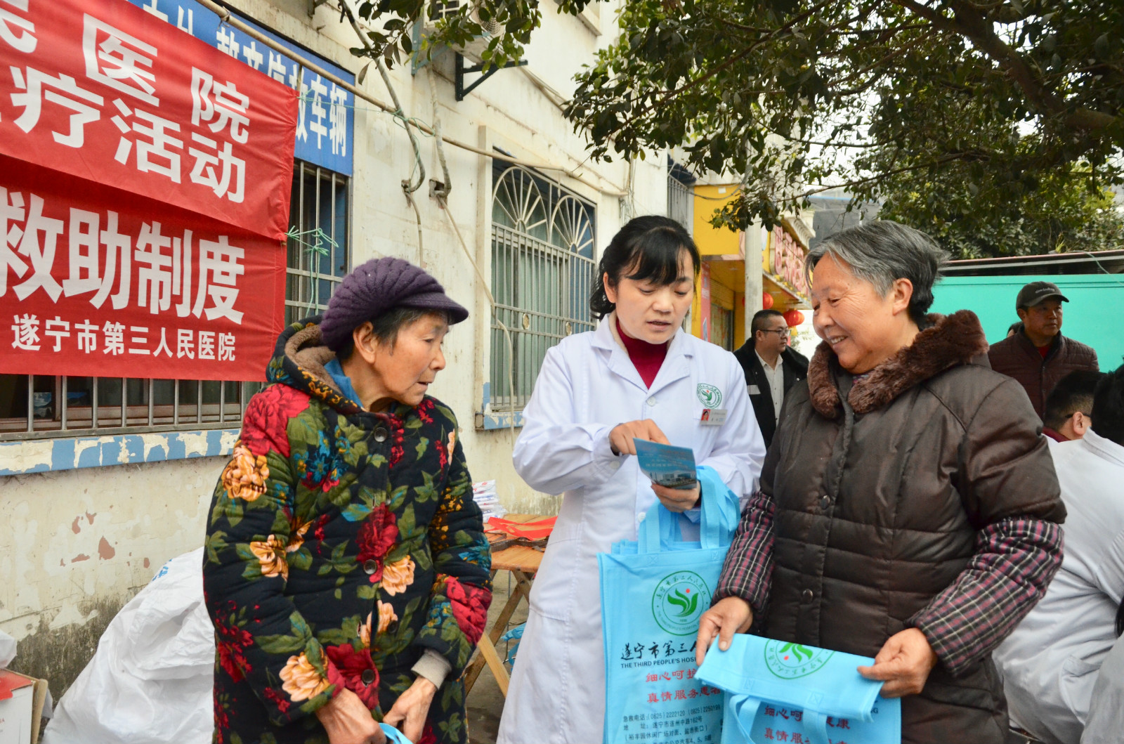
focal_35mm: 32
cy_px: 372
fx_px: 981
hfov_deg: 59.6
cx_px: 562
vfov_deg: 41.5
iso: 1600
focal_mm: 21
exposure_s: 1/500
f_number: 3.8
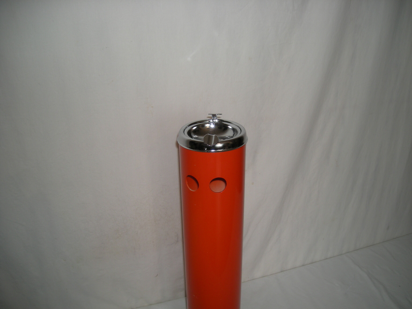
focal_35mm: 35
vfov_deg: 40.7
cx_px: 206
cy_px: 154
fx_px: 417
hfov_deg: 52.6
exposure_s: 1/55
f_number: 2.8
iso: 50
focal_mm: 5.7
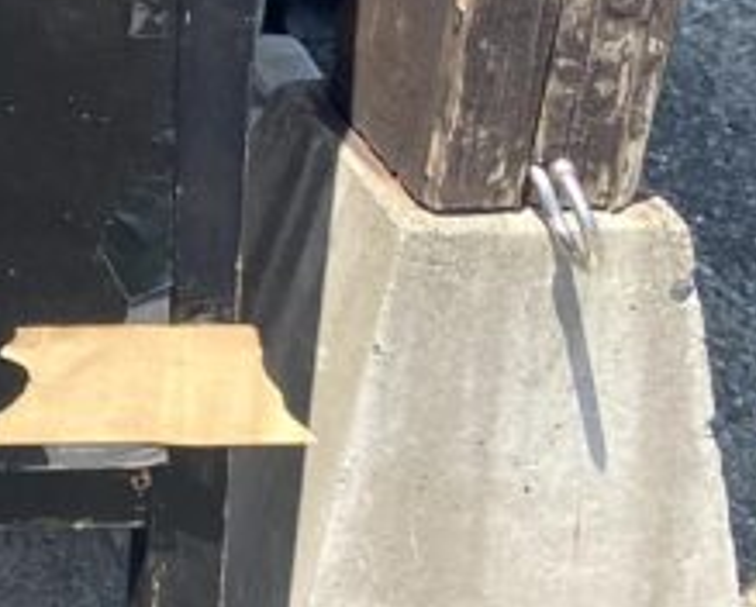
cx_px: -1118
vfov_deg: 9.7
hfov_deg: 10.8
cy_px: -600
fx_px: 3317
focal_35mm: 148
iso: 32
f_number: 1.8
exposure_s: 1/1522
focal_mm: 4.25
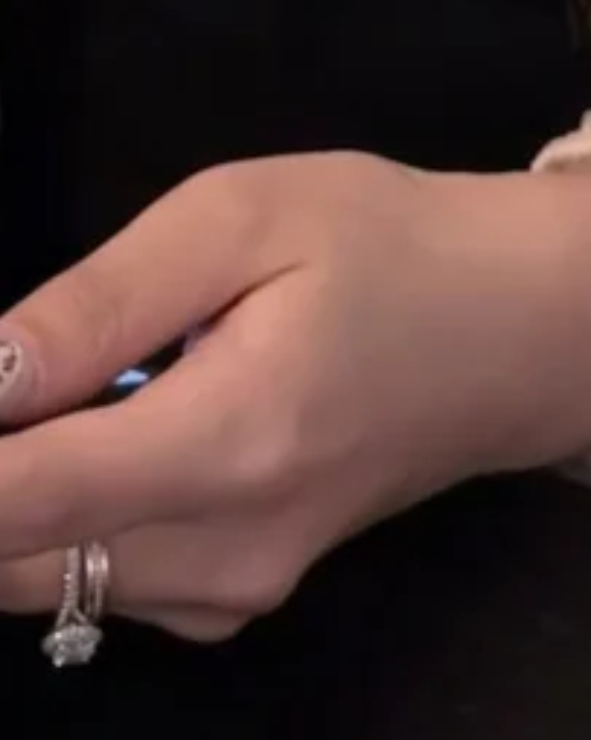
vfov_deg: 11.5
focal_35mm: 133
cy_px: -1119
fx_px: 2910
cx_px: 291
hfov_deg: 11.6
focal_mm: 6.76
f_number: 1.78
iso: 250
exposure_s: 1/50
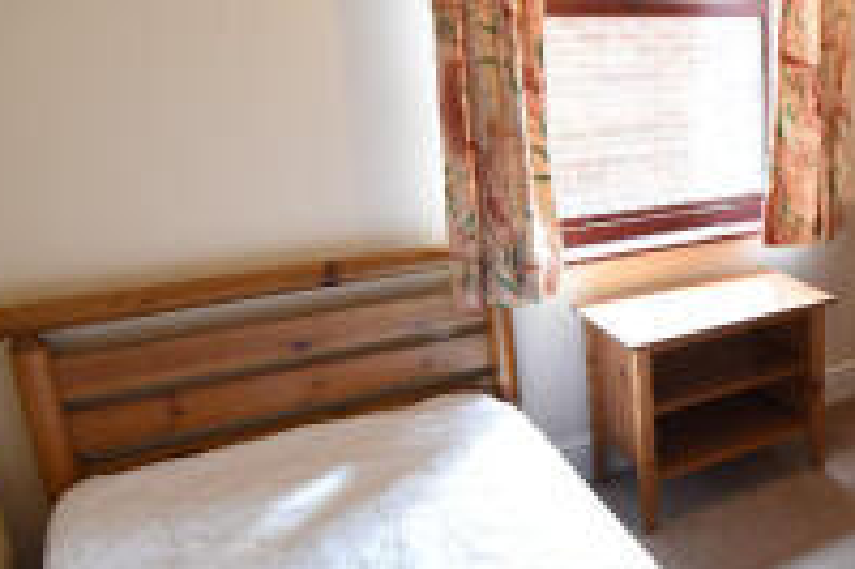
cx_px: 953
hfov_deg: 40.4
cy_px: 267
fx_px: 902
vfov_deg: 35.0
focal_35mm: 38
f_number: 4
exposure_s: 1/50
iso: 400
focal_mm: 16
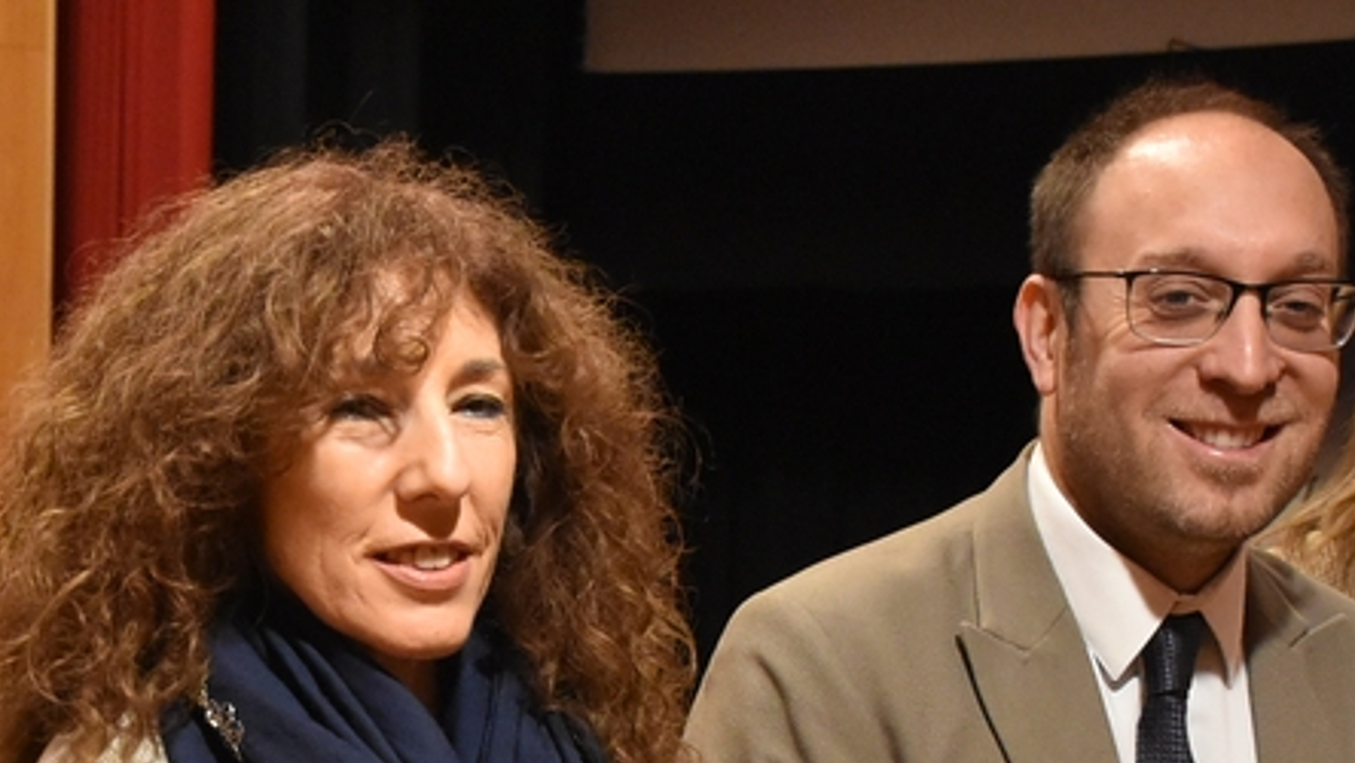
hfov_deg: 24.4
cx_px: 159
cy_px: 922
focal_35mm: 85
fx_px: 3055
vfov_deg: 13.8
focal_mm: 20
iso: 3200
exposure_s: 1/60
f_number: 3.5
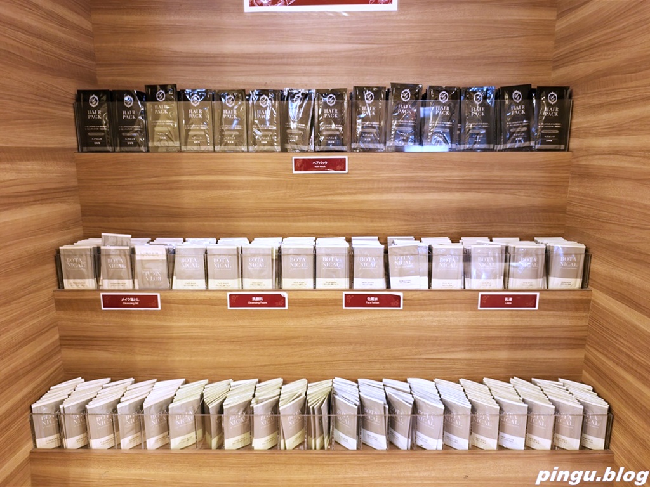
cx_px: 325
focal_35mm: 23
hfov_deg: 73.9
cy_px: 244
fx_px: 432
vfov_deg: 58.9
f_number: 1.57
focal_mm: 6.54
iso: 469
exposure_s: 1/30
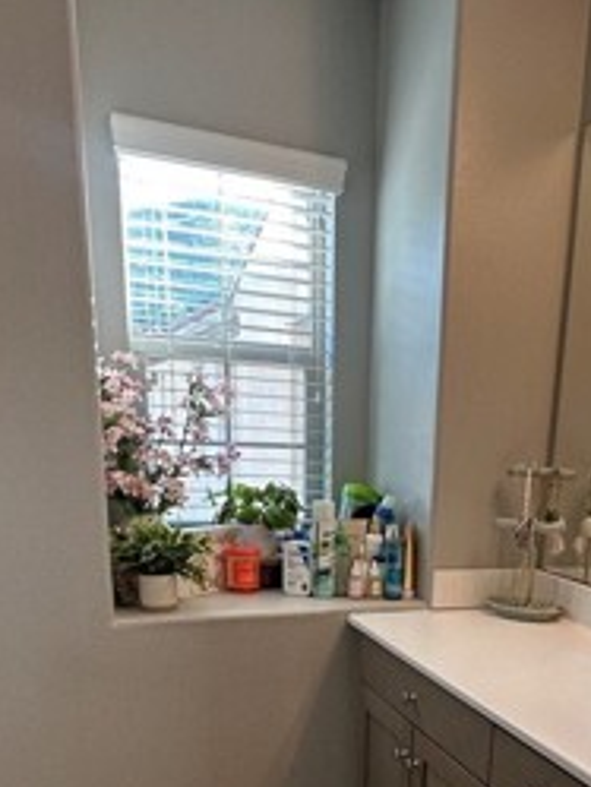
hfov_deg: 38.9
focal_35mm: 36
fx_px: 819
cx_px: 420
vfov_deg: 47.3
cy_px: 676
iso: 125
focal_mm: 2.22
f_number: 2.2
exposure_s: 1/120
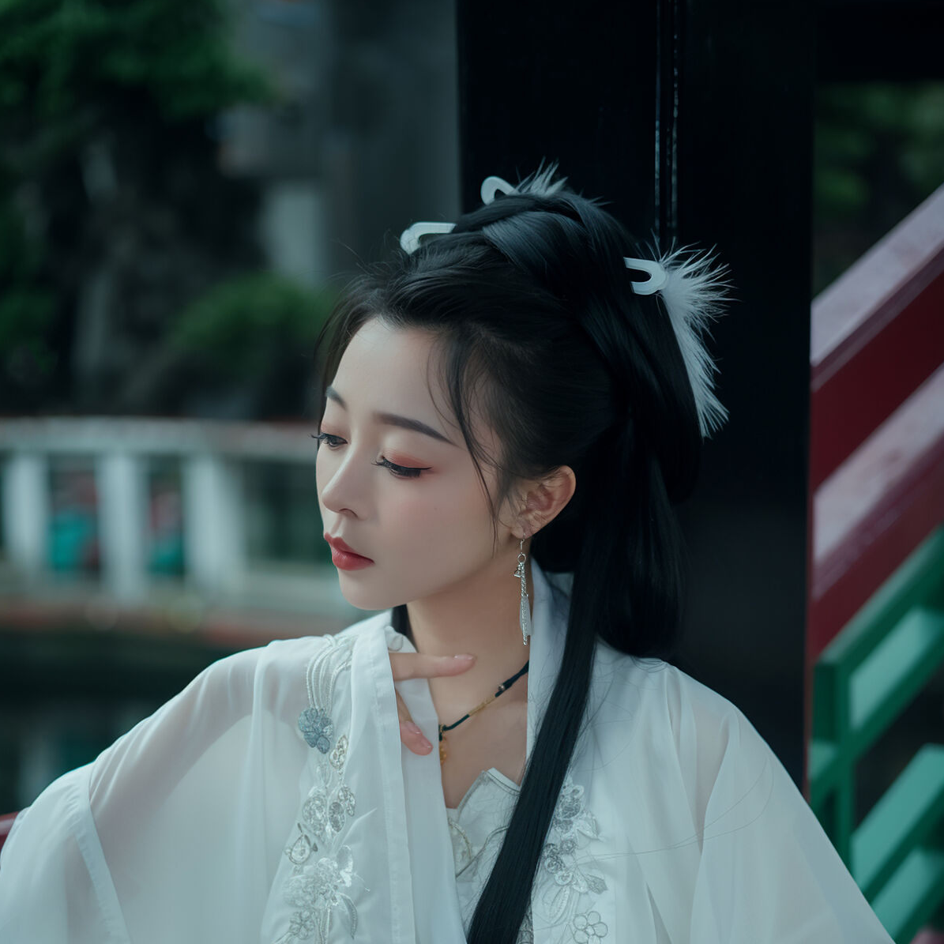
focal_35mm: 64
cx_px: 472
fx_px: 1975
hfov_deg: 26.9
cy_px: 700
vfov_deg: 26.6
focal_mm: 50
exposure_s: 1/125
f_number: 1.8
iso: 400
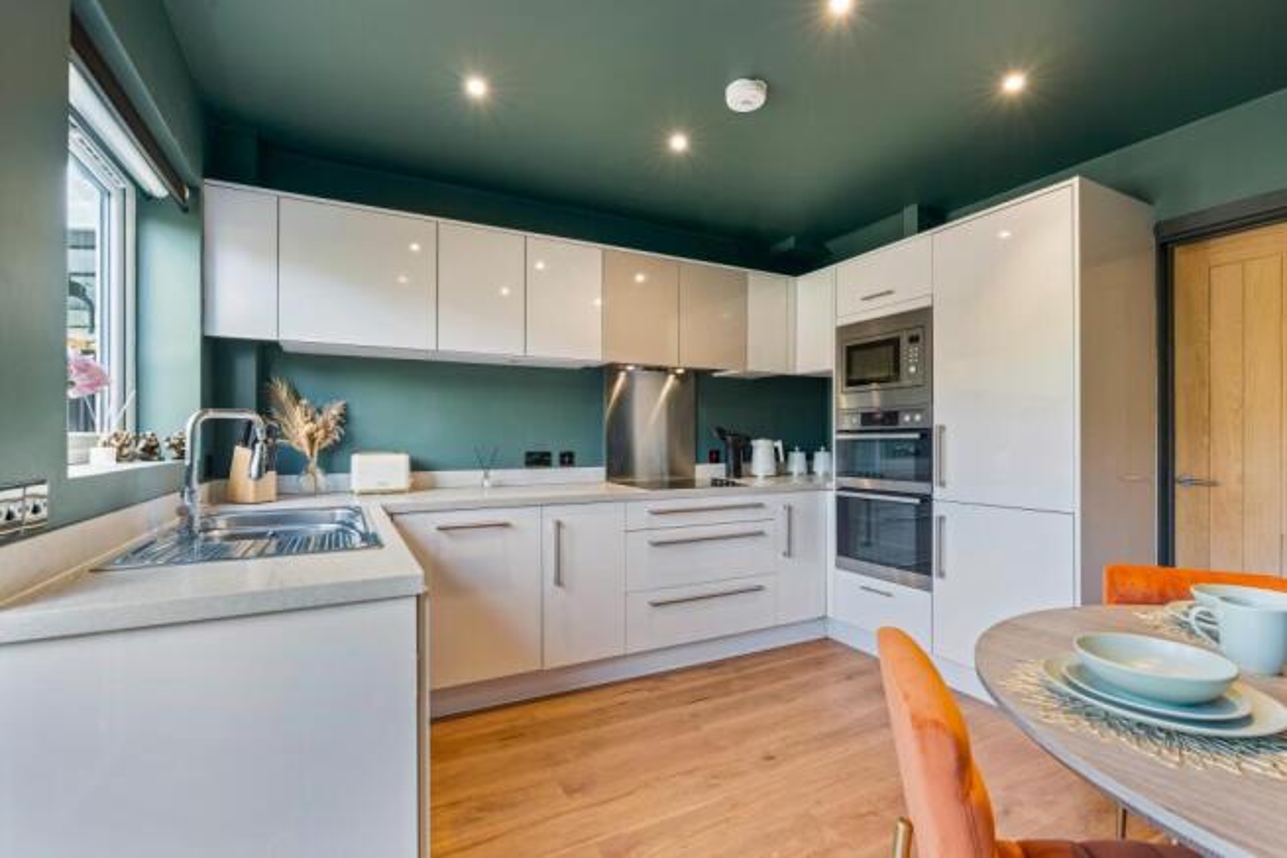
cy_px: 429
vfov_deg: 73.8
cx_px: 644
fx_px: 572
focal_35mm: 16
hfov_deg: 96.7
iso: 250
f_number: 9
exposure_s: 1/3
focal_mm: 16
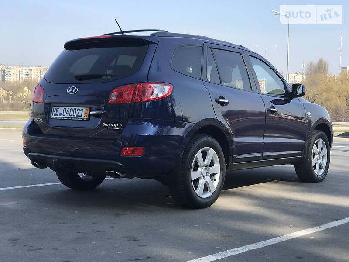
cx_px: 174
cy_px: 131
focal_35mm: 57
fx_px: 575
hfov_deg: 33.8
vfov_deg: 25.7
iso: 20
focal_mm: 6.6
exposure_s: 1/458
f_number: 2.8
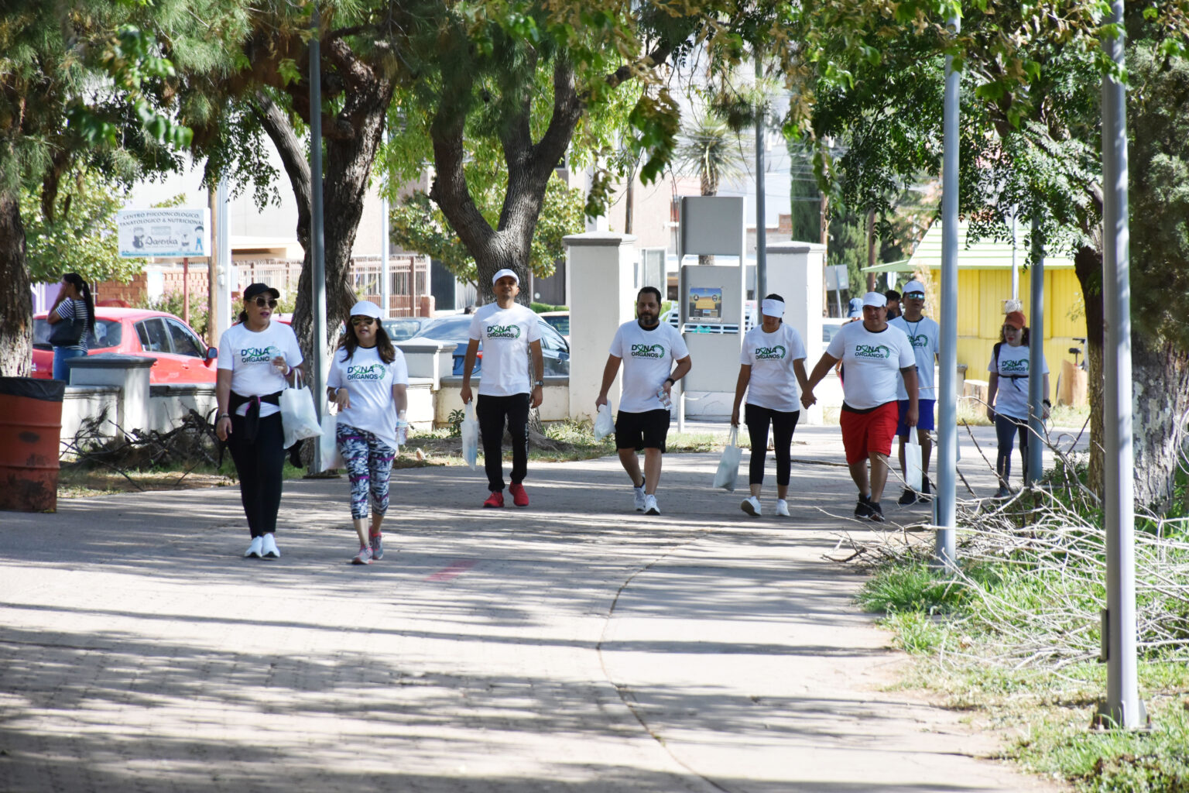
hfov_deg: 9.8
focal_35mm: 210
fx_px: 6935
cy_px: 396
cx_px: 594
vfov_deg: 6.5
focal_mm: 140
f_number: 8
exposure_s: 1/1000
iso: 720
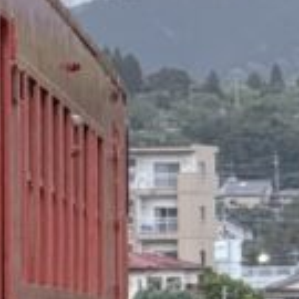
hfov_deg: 2.2
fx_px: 7847
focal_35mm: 803
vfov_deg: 2.2
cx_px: 213
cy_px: 221
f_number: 2.8
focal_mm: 15.66
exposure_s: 1/60
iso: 250
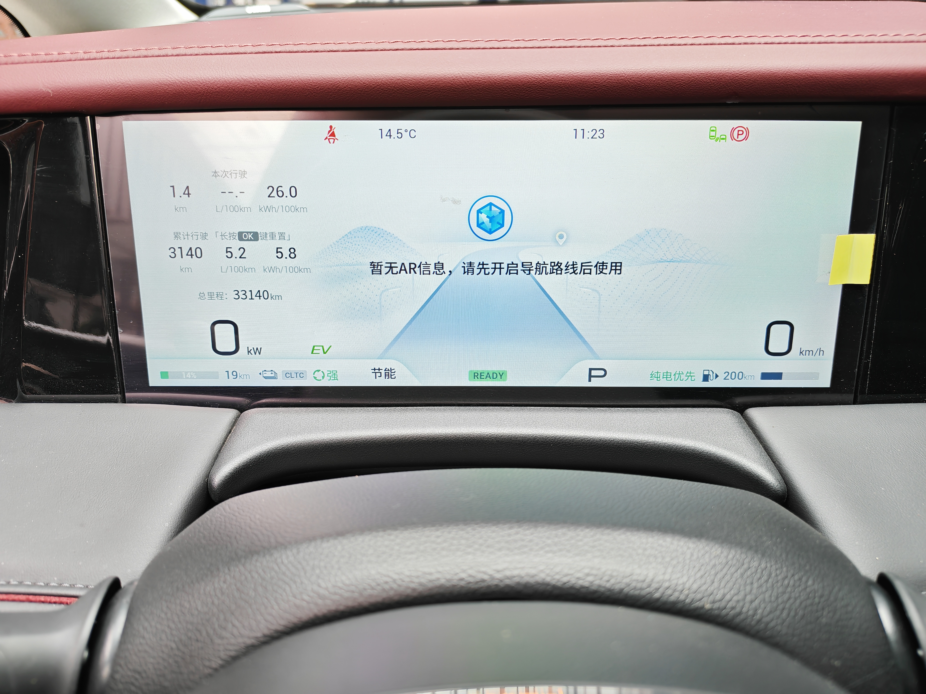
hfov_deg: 71.6
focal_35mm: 24
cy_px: 347
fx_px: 642
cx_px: 463
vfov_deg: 56.8
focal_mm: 6.12
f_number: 1.9
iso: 200
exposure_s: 1/100
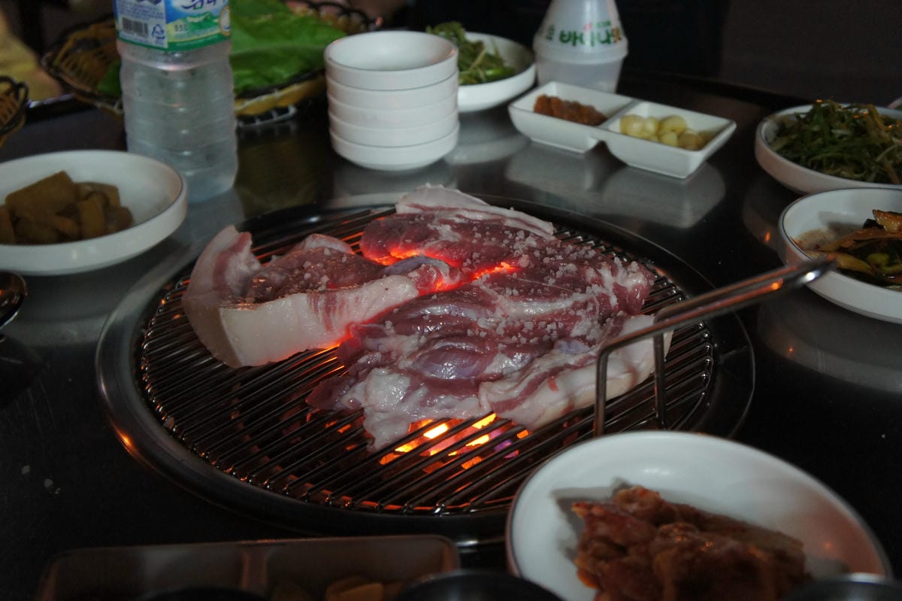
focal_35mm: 45
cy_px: 300
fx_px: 1127
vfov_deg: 29.8
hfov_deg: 43.6
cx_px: 451
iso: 1600
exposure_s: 1/10
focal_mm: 30
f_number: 4
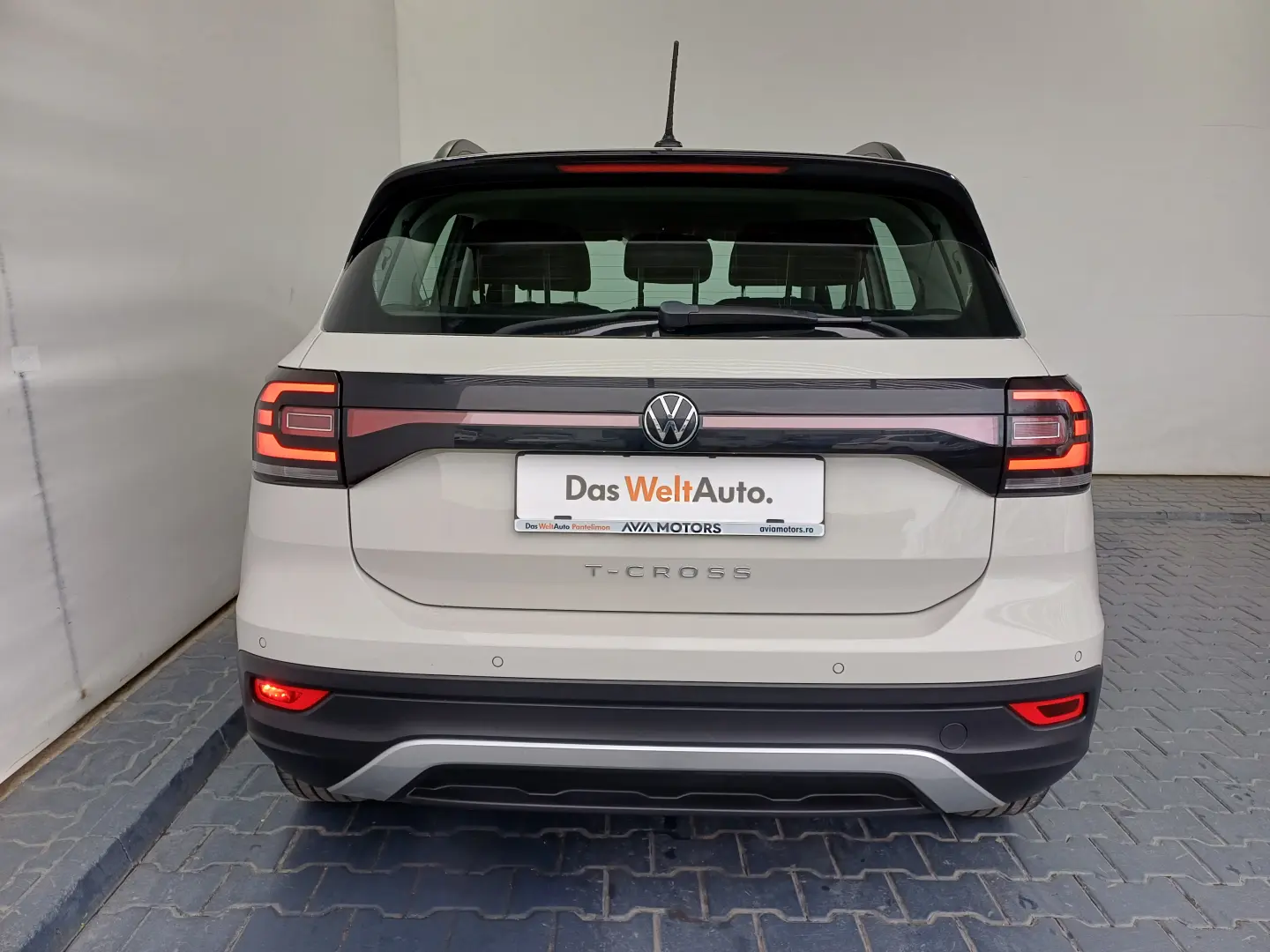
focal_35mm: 25
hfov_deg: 69.4
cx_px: 635
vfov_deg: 54.9
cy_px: 476
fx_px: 917
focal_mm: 4.65
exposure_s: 1/105
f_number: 1.8
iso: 50
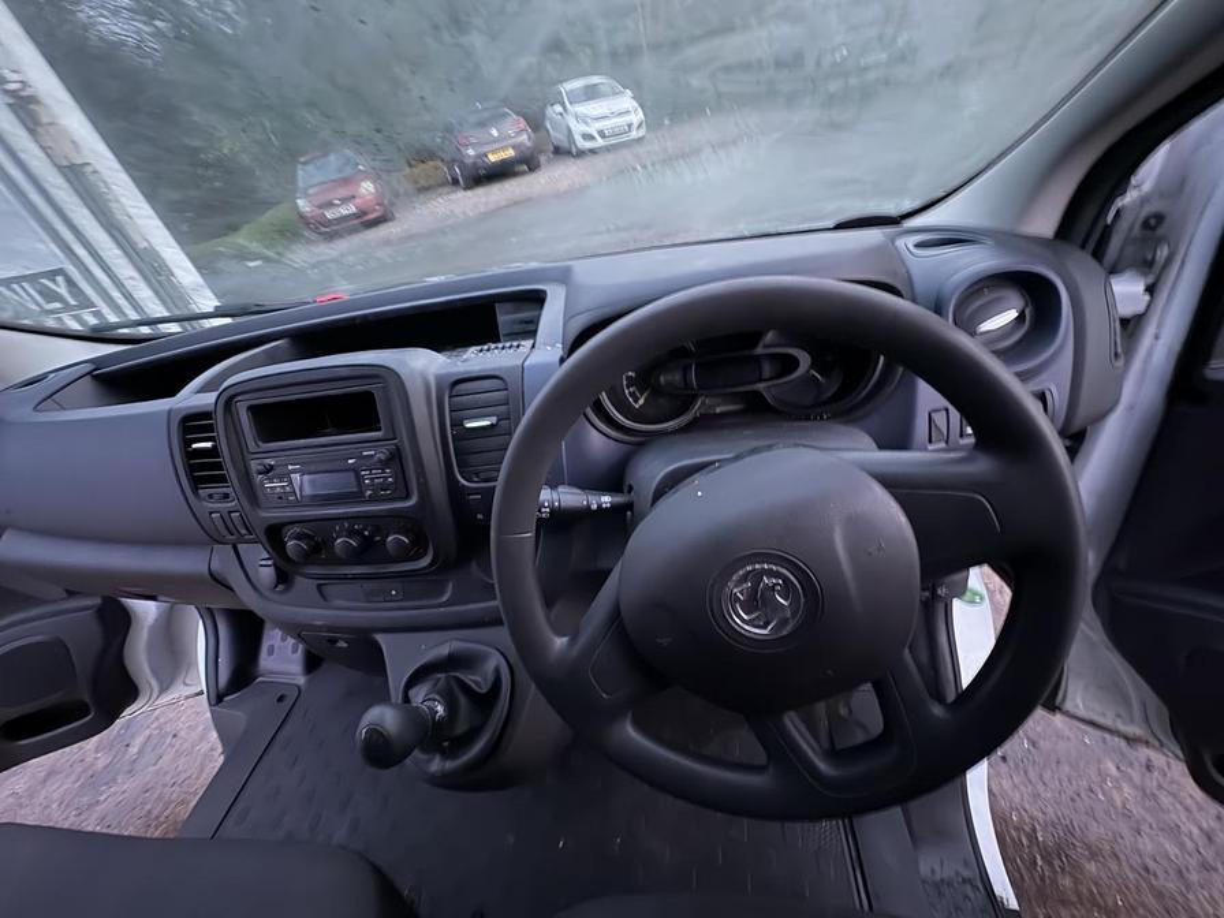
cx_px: 612
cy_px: 459
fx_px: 495
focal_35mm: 14
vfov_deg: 85.7
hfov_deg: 102.1
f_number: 2.2
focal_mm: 2.22
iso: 640
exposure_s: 1/15
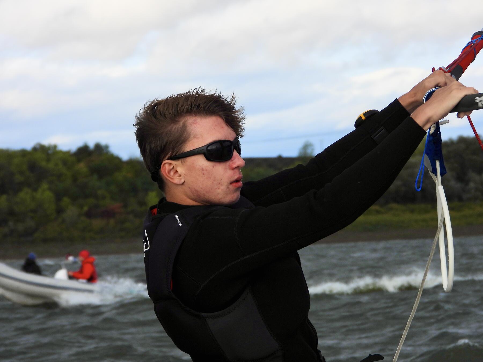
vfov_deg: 5.8
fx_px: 3558
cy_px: 181
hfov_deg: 7.8
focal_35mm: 255
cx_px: 242
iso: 100
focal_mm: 45.8
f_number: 4.5
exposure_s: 1/640
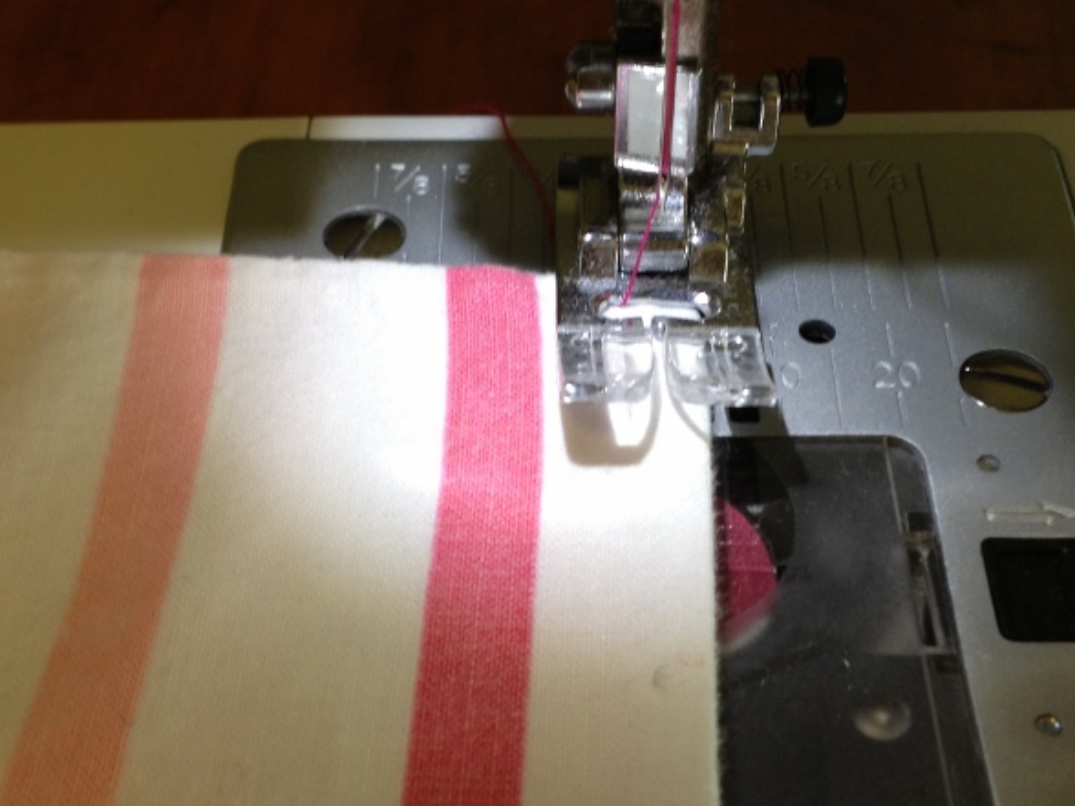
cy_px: 484
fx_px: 1894
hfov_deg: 31.7
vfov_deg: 24.0
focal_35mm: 61
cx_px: 538
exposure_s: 1/20
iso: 50
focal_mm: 4.28
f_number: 2.4
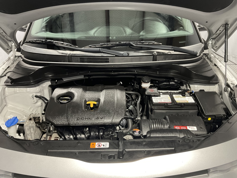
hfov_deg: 61.7
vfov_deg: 48.2
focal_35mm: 29
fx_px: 199
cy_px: 89
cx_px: 118
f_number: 1.8
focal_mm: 3
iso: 100
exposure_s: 1/50
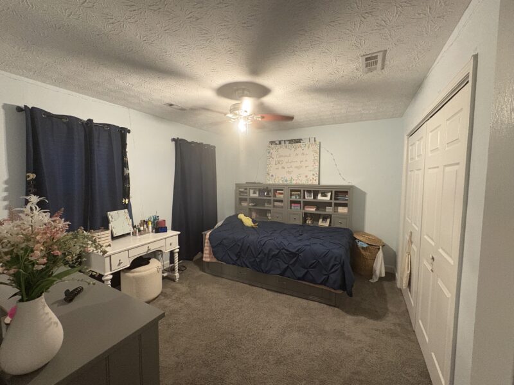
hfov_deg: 102.1
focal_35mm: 14
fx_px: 208
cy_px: 192
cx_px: 257
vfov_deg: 85.7
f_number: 2.2
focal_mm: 2.22
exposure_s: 1/60
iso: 500
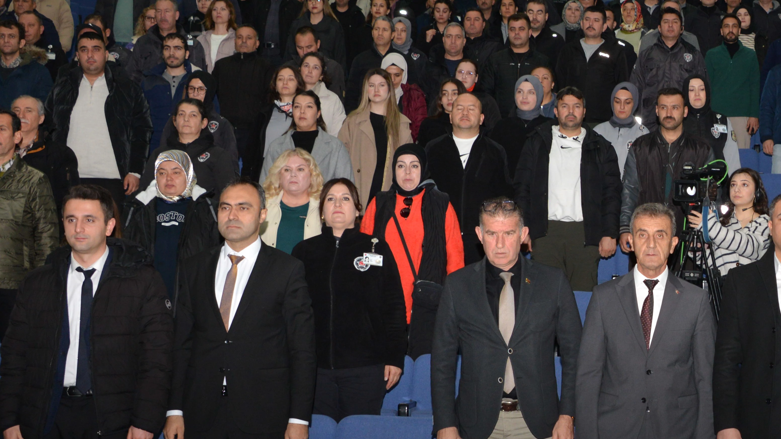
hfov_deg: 28.1
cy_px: 287
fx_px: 1512
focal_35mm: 73
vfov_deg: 16.5
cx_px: 663
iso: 1000
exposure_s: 1/60
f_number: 7.1
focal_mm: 36
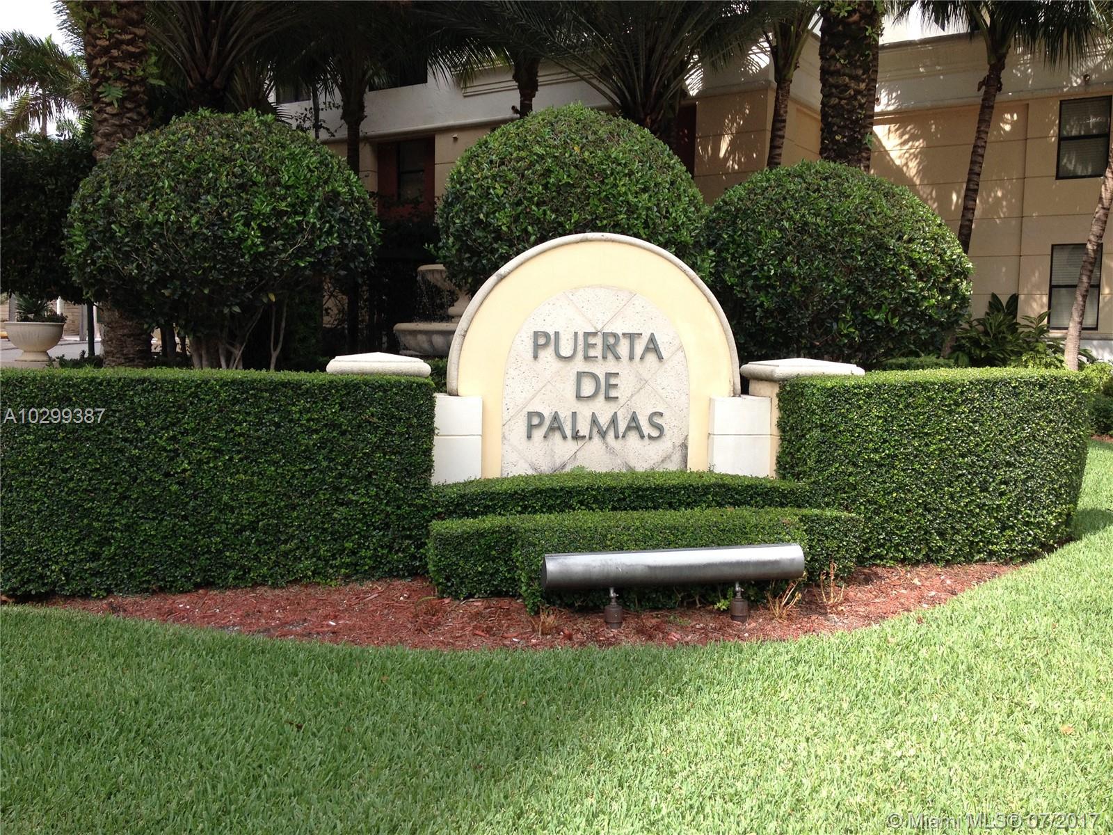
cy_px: 418
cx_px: 556
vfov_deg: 40.7
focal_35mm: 35
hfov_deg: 52.6
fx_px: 1125
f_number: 2.4
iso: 50
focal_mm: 4.28
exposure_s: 1/557
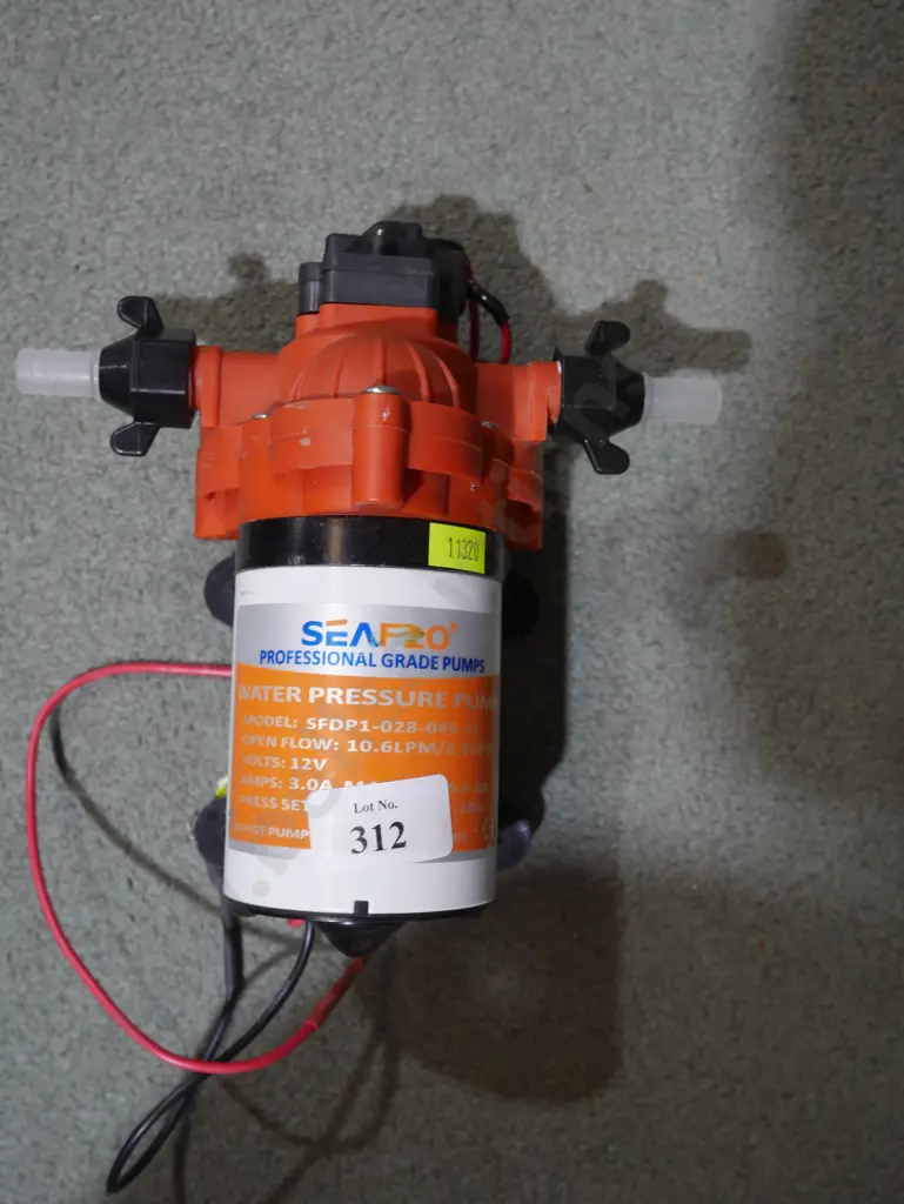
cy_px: 602
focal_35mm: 38
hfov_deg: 37.8
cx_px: 452
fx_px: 1322
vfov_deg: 49.0
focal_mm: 19
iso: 500
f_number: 4.1
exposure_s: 1/60
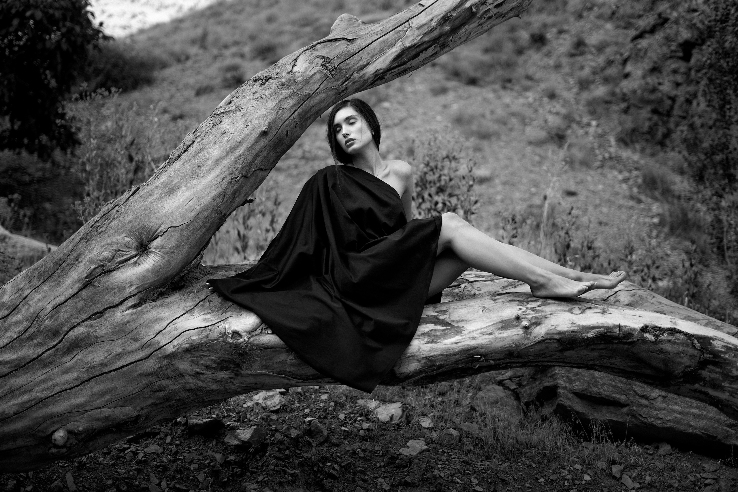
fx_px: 1025
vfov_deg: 27.0
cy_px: 246
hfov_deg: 39.6
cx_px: 369
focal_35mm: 50
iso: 100
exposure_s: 1/500
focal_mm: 50
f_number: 1.8
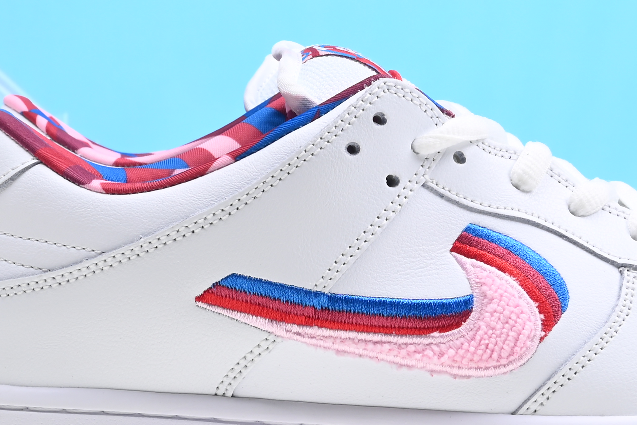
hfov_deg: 15.6
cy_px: 22
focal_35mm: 131
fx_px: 2319
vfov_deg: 10.4
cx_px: 349
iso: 100
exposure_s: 1/2
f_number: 16
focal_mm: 39
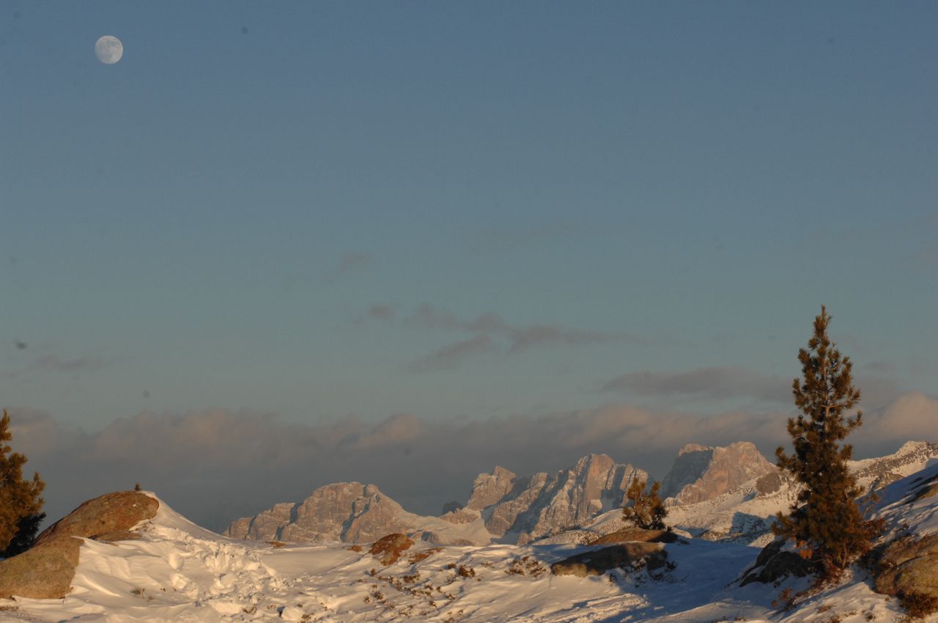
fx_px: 3123
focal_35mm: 120
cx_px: 469
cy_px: 312
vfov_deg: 11.4
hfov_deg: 17.1
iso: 400
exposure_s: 1/400
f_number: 11
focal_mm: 80
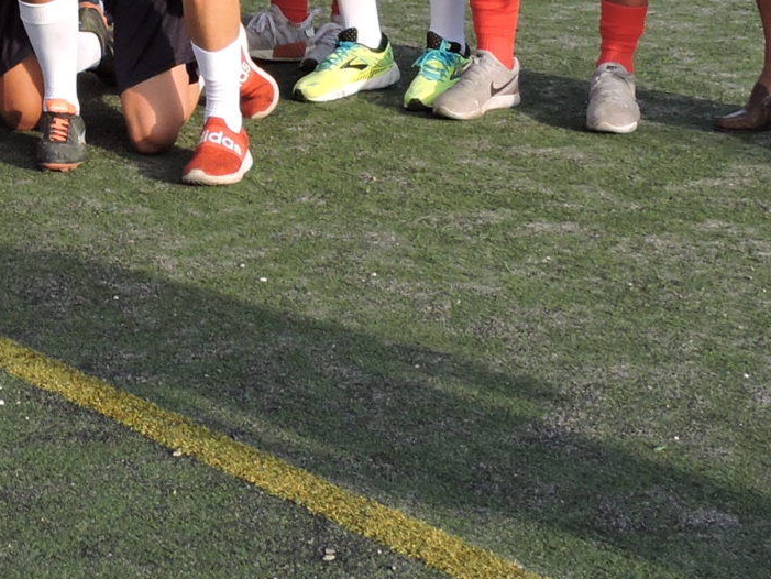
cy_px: -244
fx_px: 3252
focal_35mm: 146
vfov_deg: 9.9
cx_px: -118
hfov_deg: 13.2
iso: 100
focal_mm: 7.2
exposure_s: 1/320
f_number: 3.8
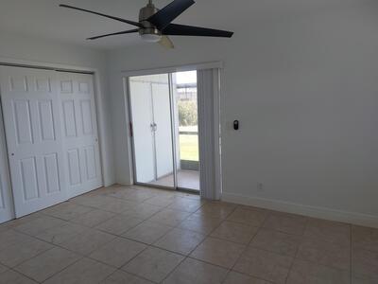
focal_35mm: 24
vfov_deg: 56.8
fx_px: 262
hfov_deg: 71.6
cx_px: 189
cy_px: 142
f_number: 1.8
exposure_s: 1/120
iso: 40
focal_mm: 5.23
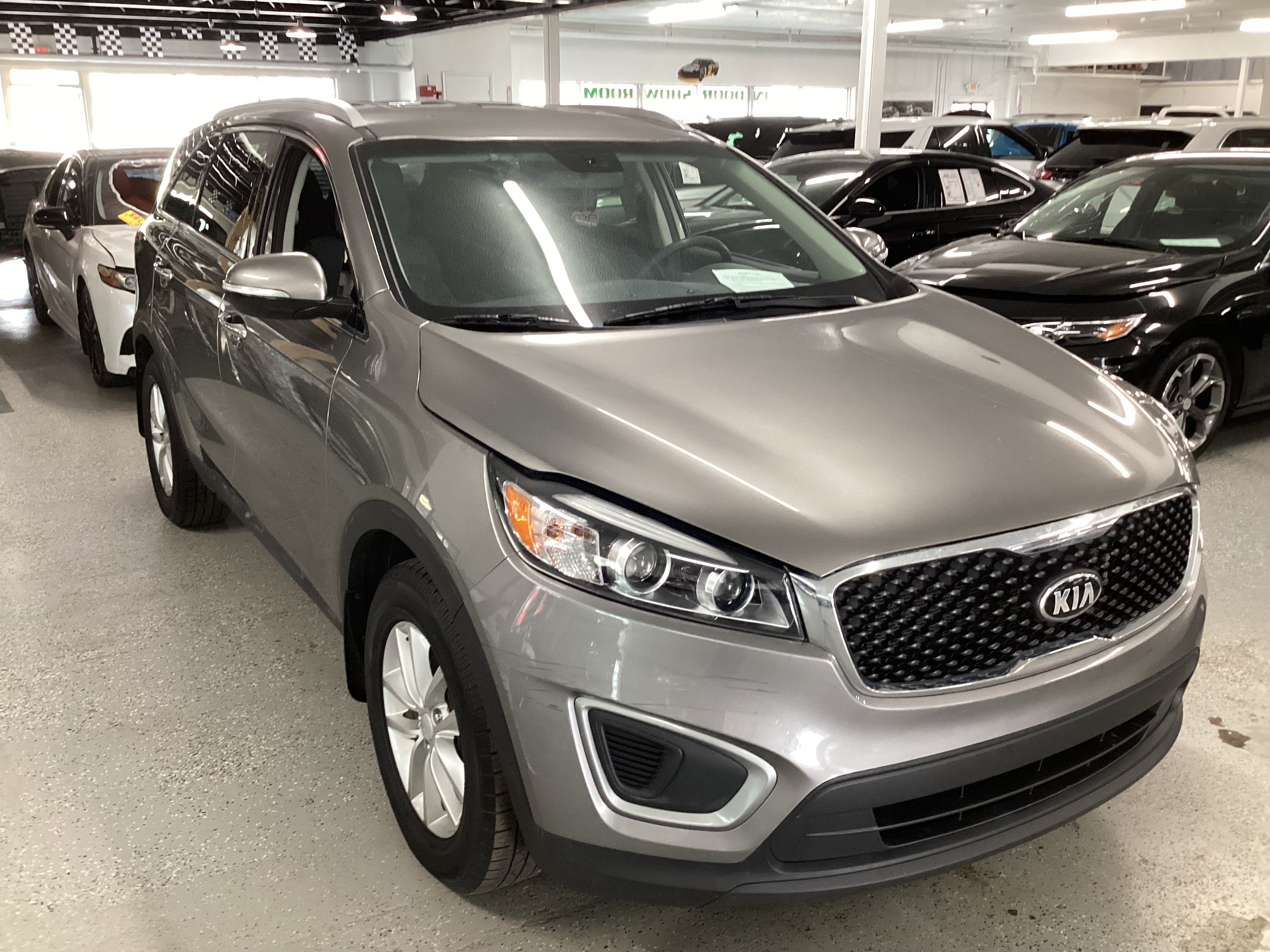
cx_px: 635
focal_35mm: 31
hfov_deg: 58.4
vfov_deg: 45.4
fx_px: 1137
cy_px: 476
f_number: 2.4
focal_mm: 3.3
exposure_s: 1/60
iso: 250
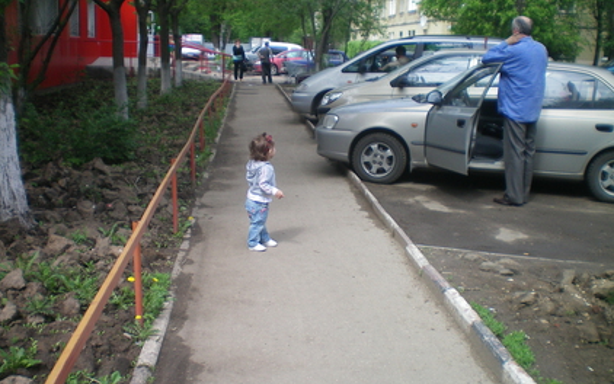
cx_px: 303
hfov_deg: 46.2
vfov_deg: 29.9
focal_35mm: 43
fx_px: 720
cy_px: 205
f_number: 3.1
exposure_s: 1/500
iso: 64
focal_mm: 6.3
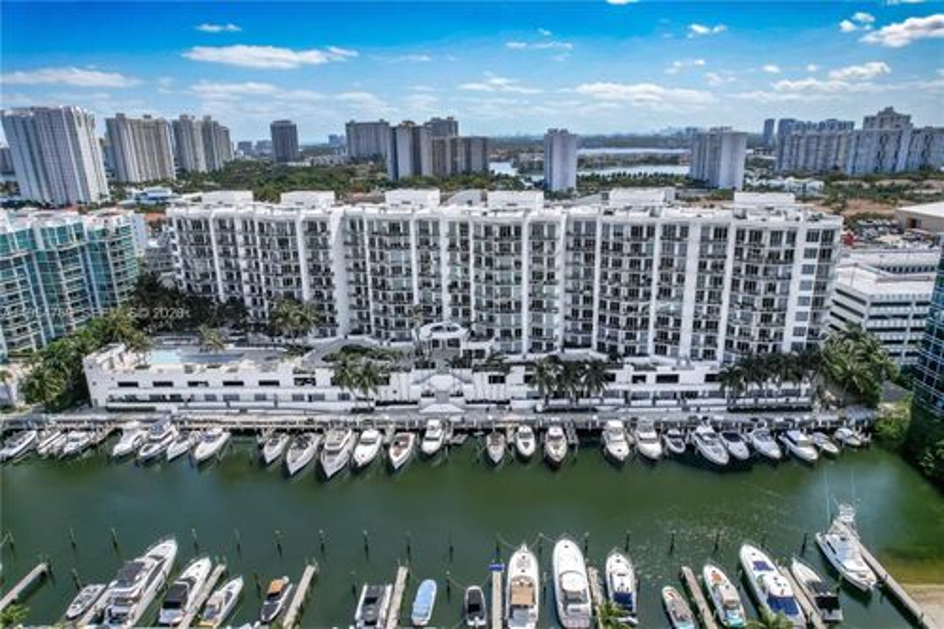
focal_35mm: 22
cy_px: 314
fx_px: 577
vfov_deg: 57.2
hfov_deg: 78.6
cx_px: 472
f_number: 2.8
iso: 100
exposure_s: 1/3200
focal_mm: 8.38
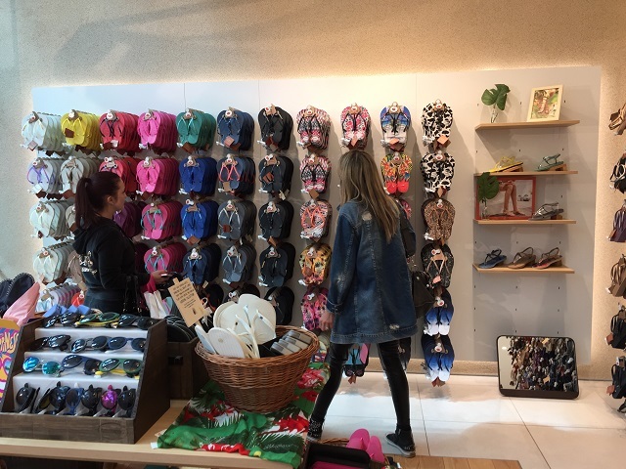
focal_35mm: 29
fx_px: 524
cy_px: 234
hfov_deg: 61.7
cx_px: 313
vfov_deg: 48.2
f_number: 2.2
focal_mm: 4.15
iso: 50
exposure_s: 1/100
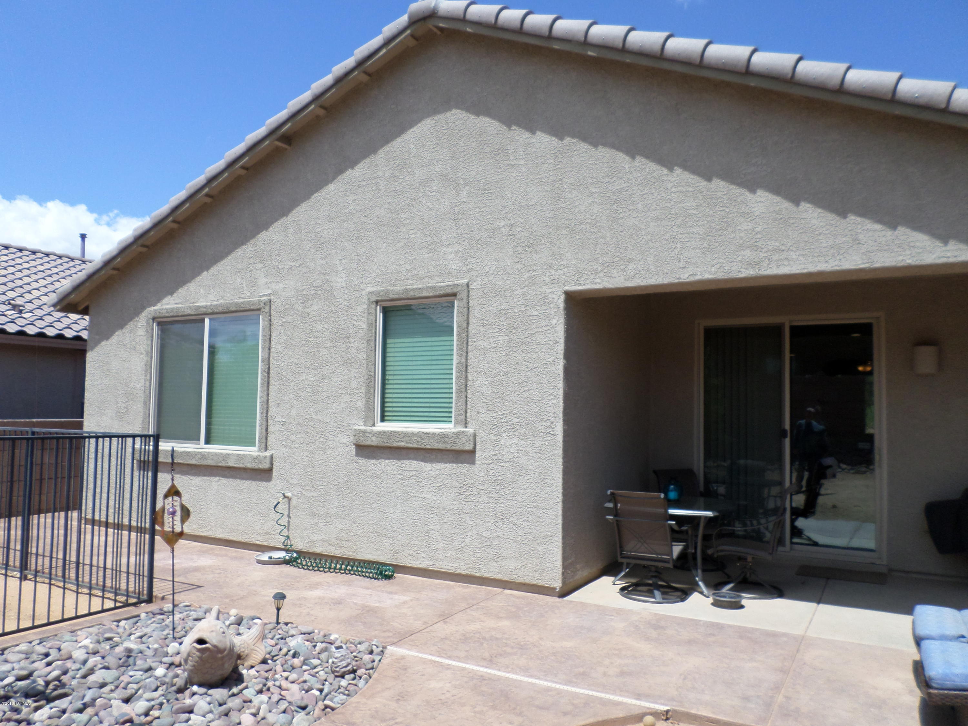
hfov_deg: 69.4
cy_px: 363
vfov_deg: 54.9
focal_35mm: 25
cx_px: 484
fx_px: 699
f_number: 2.5
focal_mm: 4.5
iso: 80
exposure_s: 1/1500
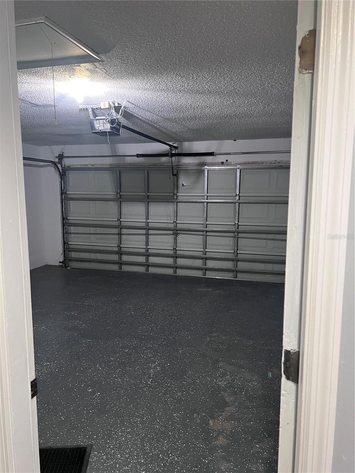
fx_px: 356
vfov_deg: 67.3
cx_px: 178
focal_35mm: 26
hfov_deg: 53.1
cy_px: 236
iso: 500
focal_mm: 5.7
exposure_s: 1/60
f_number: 1.5
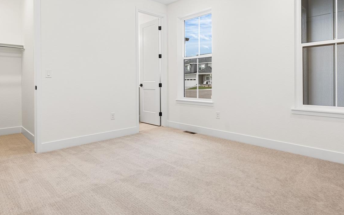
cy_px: 83
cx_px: 164
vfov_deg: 51.2
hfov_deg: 75.4
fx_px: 222
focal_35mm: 24
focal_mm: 16.5
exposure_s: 1/2
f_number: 8
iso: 160
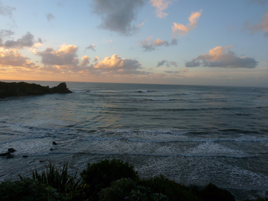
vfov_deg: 51.4
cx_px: 134
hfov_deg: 65.3
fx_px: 209
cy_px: 100
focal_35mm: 27
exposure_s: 1/200
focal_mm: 4.8
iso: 100
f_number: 4.5
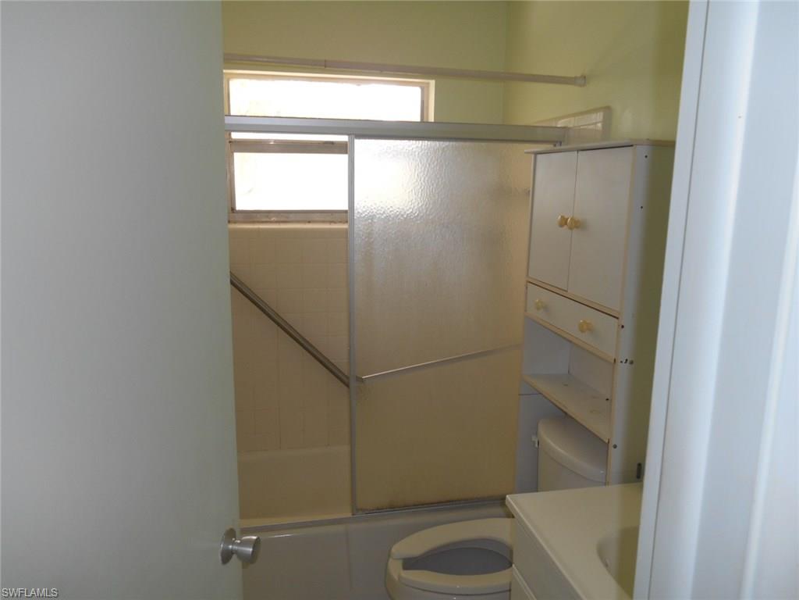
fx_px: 600
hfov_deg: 67.3
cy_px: 300
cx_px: 400
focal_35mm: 26
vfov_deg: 53.1
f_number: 3.4
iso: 80
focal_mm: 4.7
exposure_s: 1/40
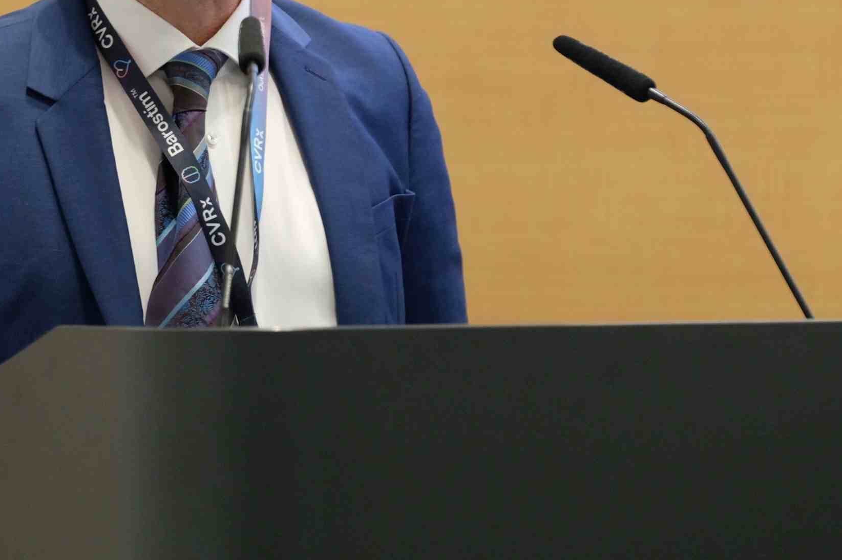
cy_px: 66
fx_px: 6543
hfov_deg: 7.4
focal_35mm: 280
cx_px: 282
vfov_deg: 4.9
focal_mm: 102.2
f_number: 2.8
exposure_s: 1/125
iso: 1600
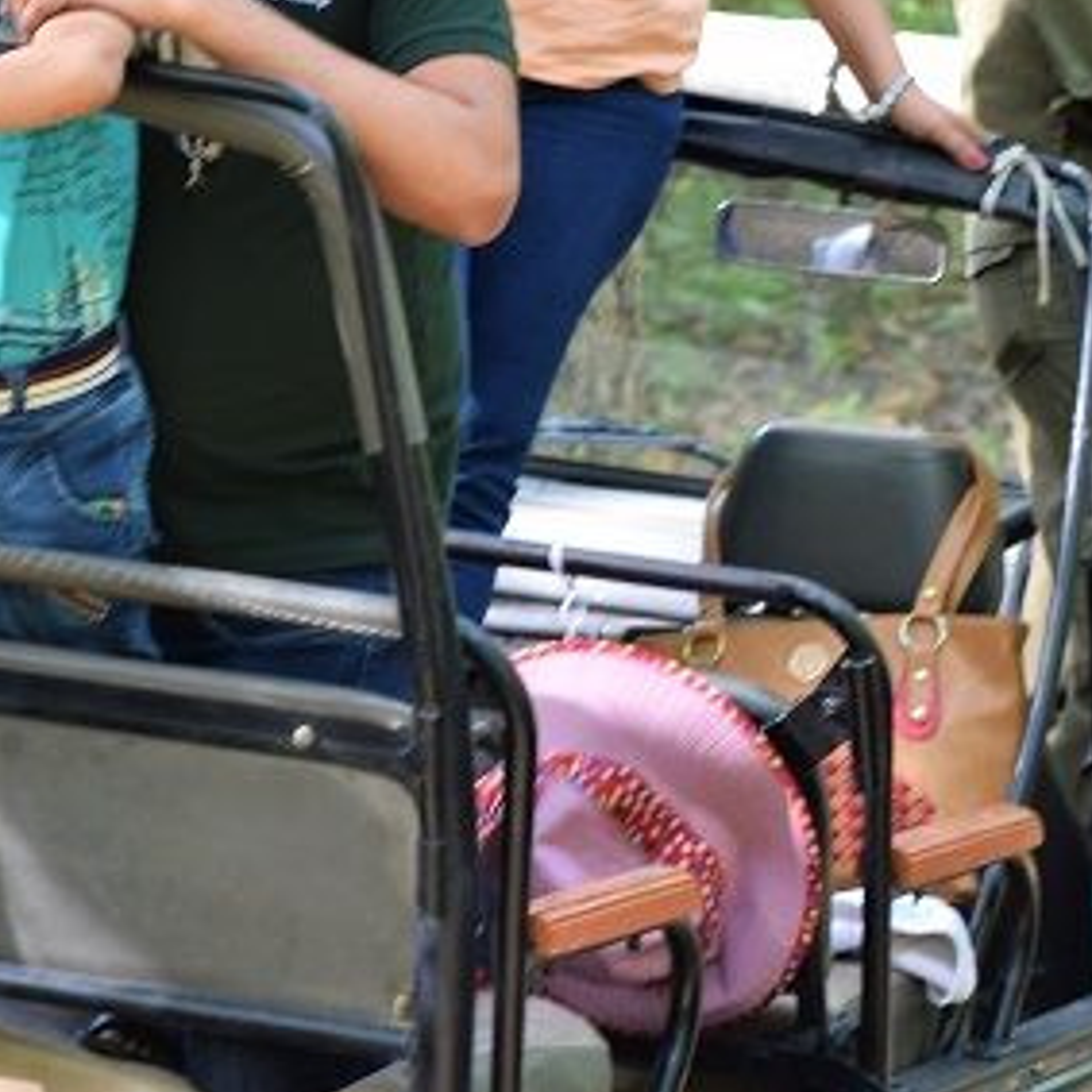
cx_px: 35
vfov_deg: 6.2
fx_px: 10136
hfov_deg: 6.2
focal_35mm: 284
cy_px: 89
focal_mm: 70
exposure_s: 1/30
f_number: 5.6
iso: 160
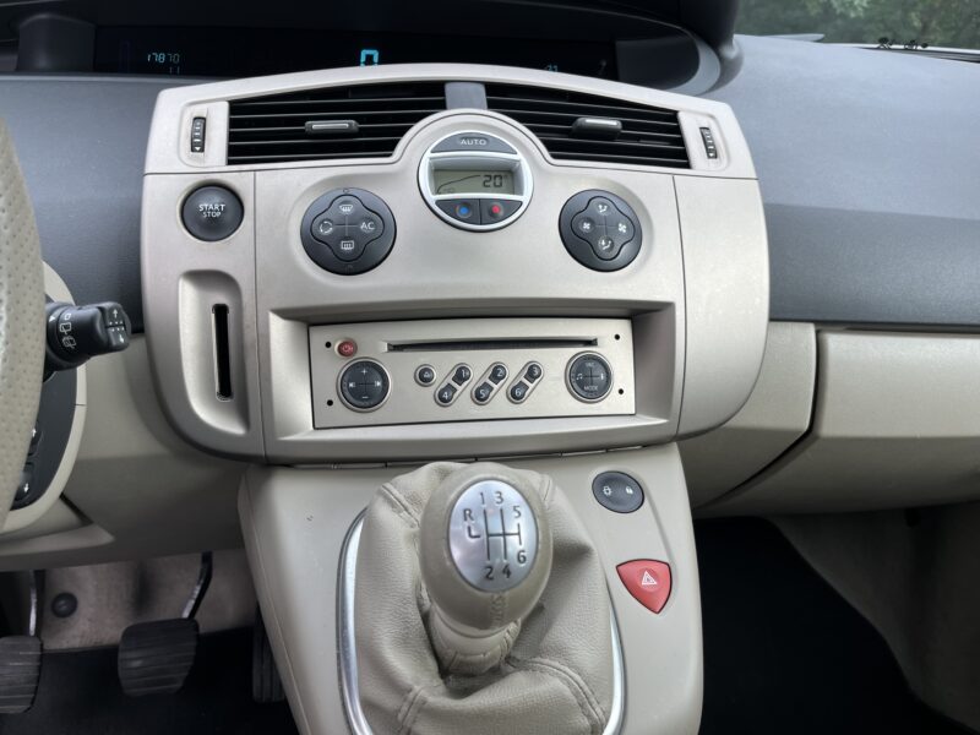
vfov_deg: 53.1
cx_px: 490
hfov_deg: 67.3
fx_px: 736
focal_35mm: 26
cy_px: 368
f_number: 1.6
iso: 40
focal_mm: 5.1
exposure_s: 1/195
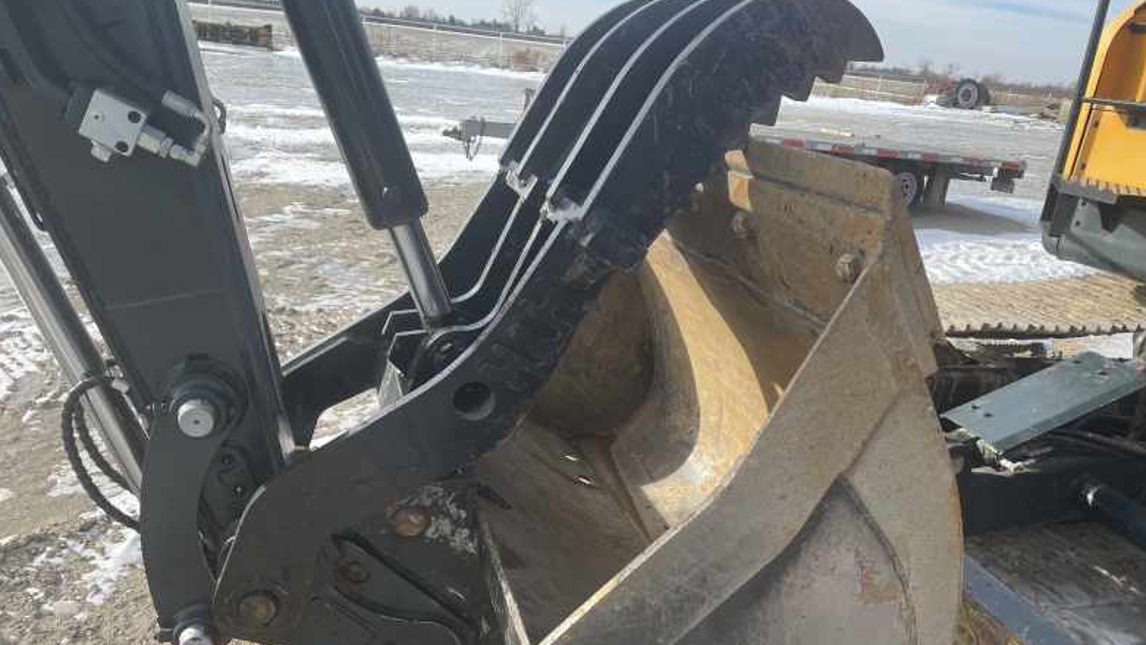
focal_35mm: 29
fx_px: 882
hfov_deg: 66.0
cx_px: 572
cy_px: 399
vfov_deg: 40.0
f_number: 1.6
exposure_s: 1/1490
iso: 32
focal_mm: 4.2
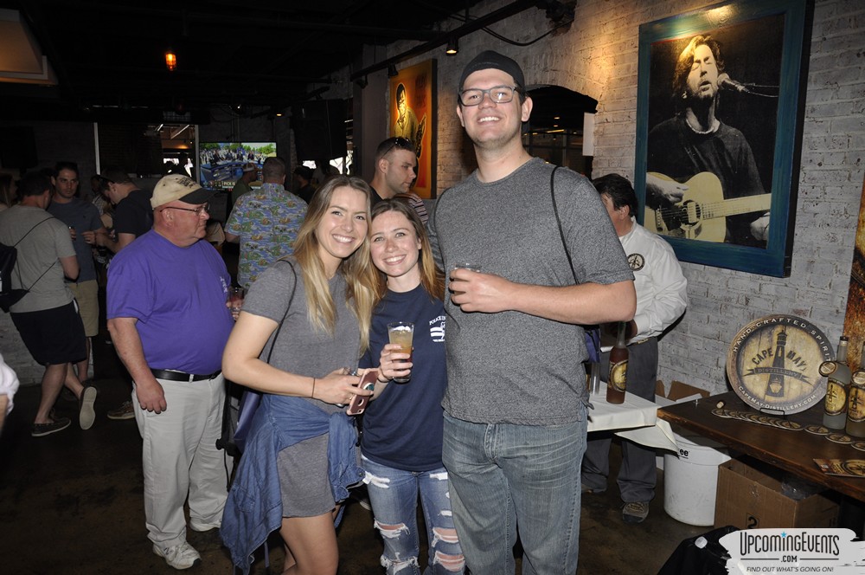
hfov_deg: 67.4
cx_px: 432
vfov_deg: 47.8
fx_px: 648
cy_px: 288
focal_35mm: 27
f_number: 5
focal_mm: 18
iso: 400
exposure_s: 1/60
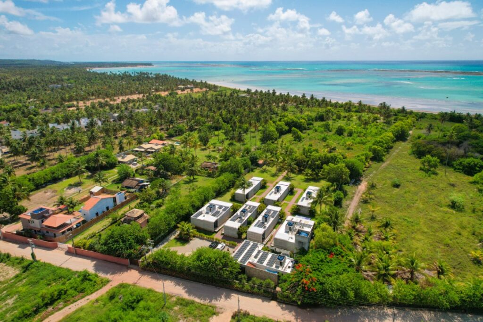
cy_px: 161
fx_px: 295
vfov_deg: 57.2
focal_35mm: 22
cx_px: 242
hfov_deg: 78.6
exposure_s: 1/1500
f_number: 2.8
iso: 100
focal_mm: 8.38
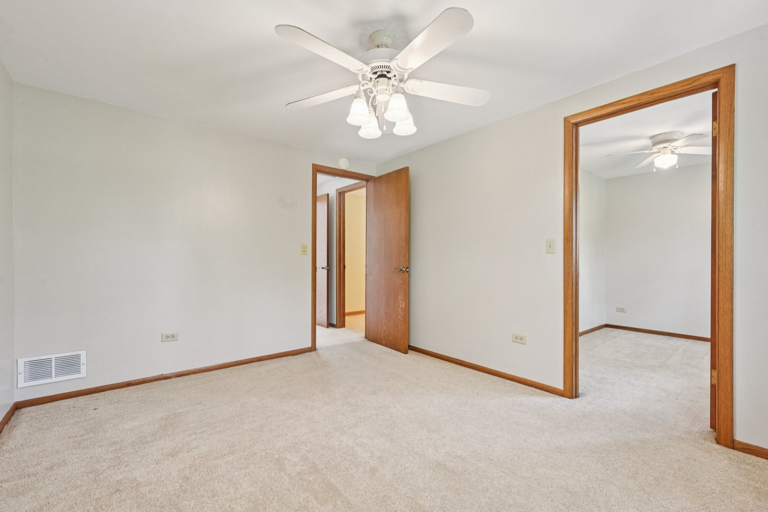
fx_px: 331
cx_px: 384
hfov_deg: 98.5
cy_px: 256
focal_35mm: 16
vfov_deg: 75.5
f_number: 8
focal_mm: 15.5
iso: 800
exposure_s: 1/25
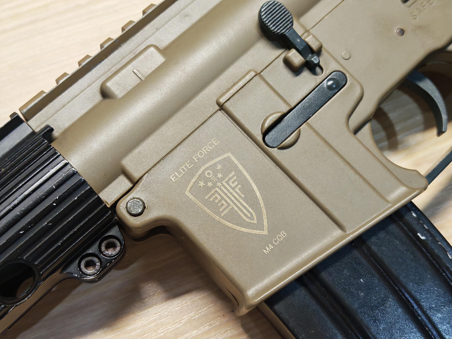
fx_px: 627
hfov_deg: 39.7
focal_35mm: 48
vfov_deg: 30.3
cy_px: 170
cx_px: 226
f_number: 2
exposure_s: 1/100
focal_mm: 6.83
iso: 200
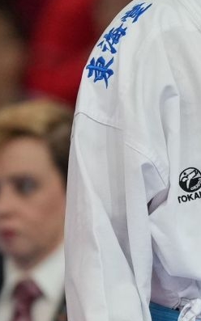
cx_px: 155
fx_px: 12170
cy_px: 141
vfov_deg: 1.5
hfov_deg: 0.9
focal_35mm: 1388
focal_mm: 200
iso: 1600
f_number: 2.8
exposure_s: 1/1000
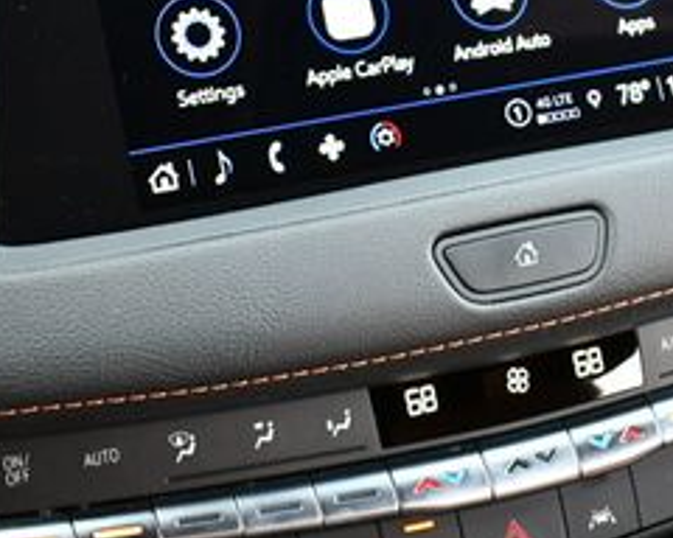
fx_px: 1793
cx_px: 415
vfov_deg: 17.0
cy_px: 123
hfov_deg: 21.2
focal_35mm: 90
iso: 800
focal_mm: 18
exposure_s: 1/125
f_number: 3.5
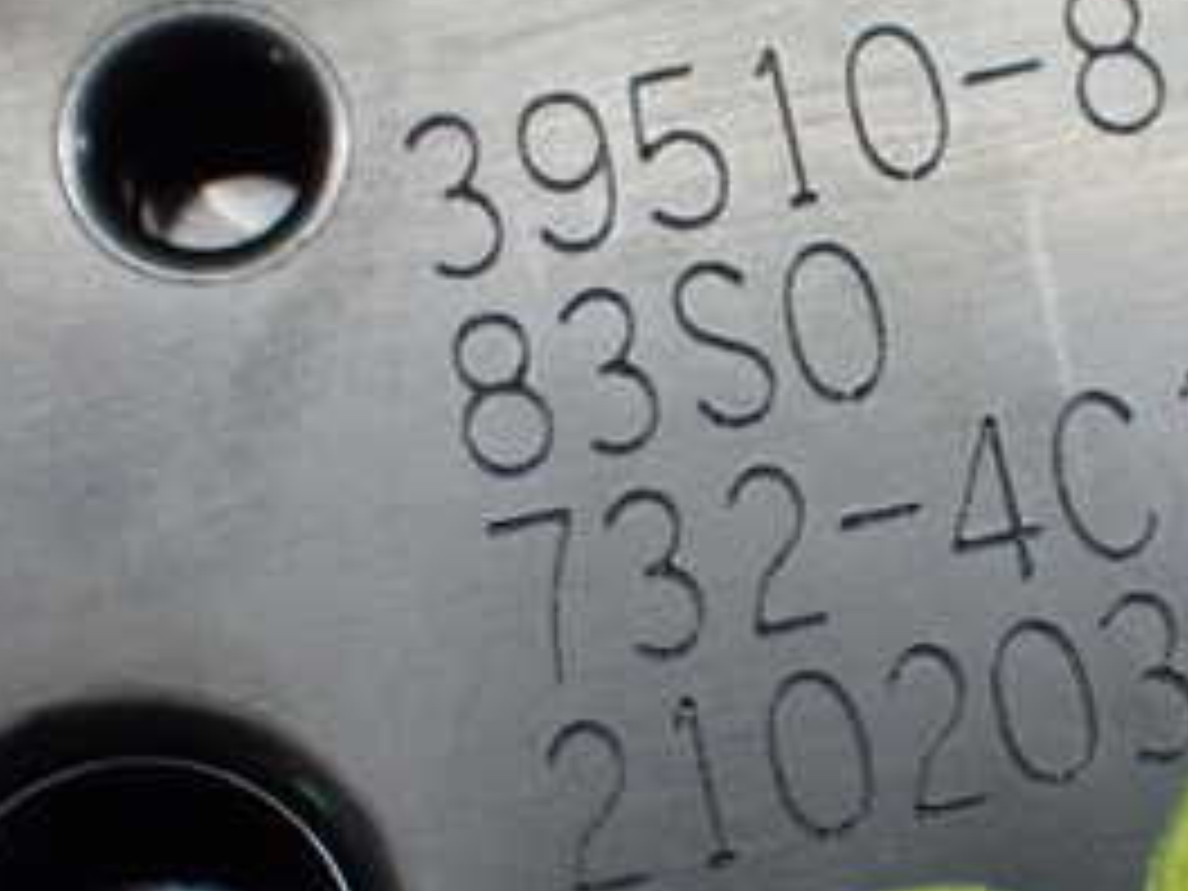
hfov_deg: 18.3
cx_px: 824
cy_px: 436
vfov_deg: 13.8
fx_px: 3672
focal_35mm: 107
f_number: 3.1
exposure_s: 1/80
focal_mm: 8.4
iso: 800
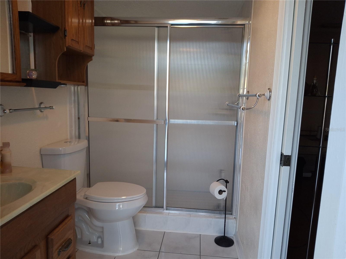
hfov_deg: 69.4
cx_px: 173
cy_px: 130
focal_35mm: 25
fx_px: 250
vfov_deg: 54.9
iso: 400
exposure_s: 1/120
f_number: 1.8
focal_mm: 4.69
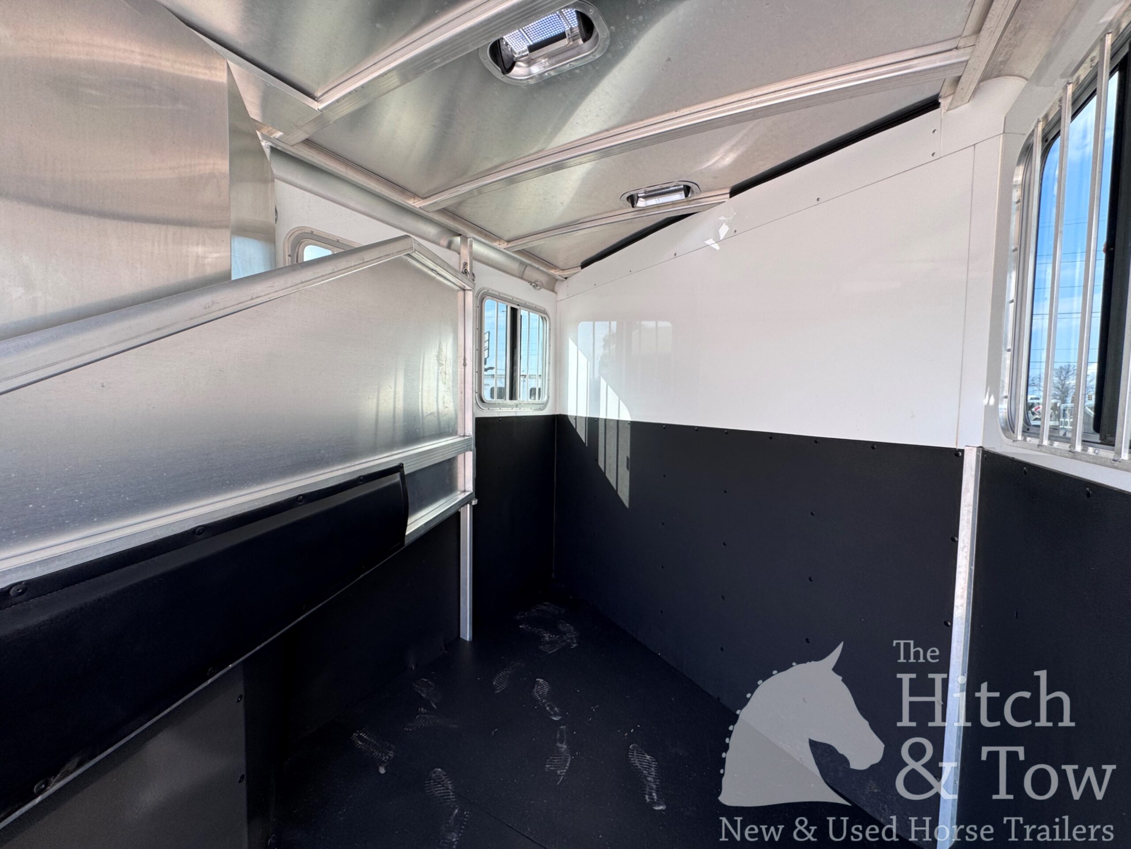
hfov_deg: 102.1
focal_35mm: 14
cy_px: 424
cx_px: 566
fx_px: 457
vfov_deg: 85.7
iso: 40
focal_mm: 2.22
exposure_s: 1/157
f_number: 2.2
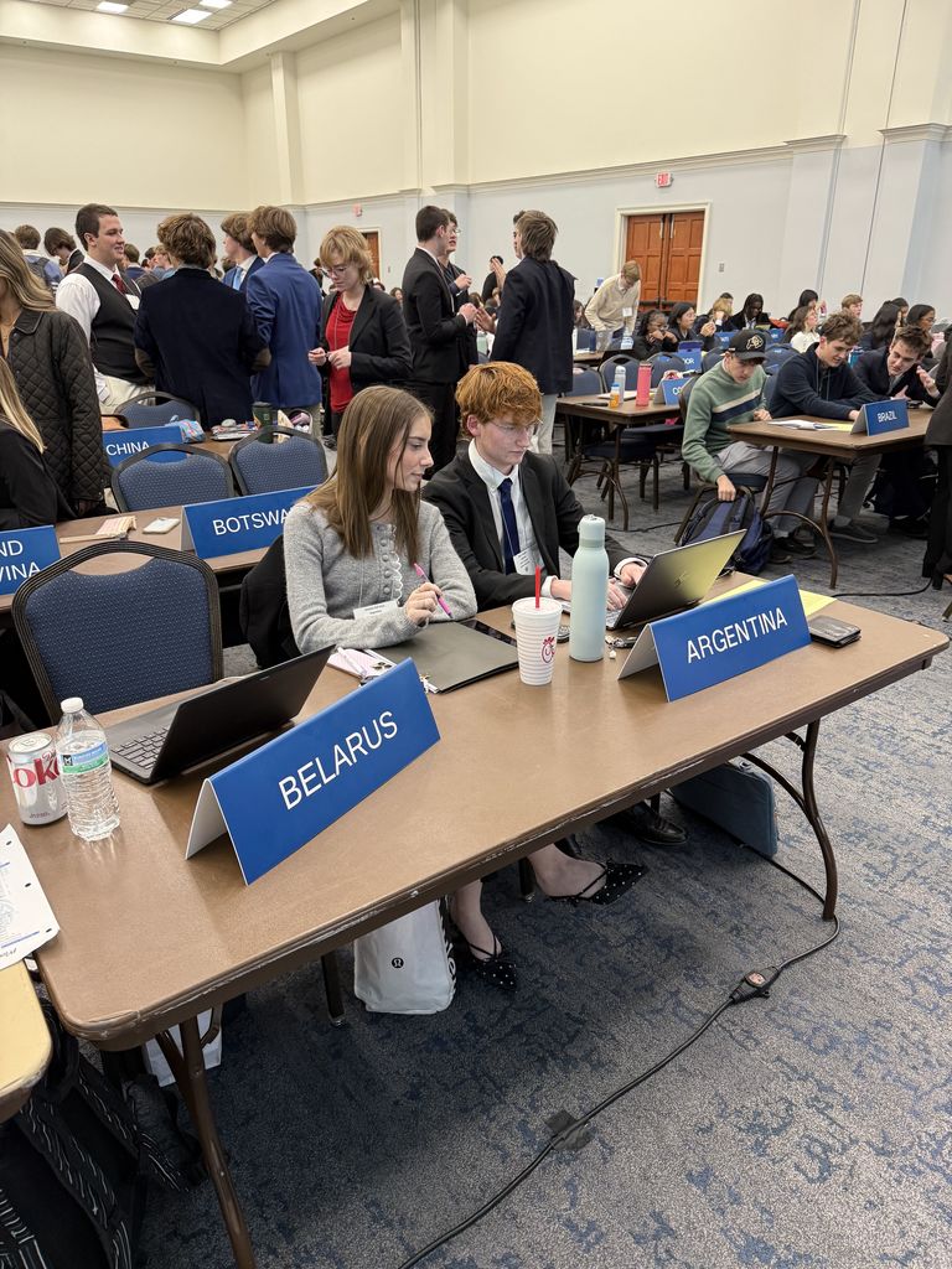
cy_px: 634
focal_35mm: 24
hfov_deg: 56.8
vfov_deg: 71.6
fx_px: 880
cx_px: 476
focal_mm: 6.76
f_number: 1.78
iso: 160
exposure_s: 1/60
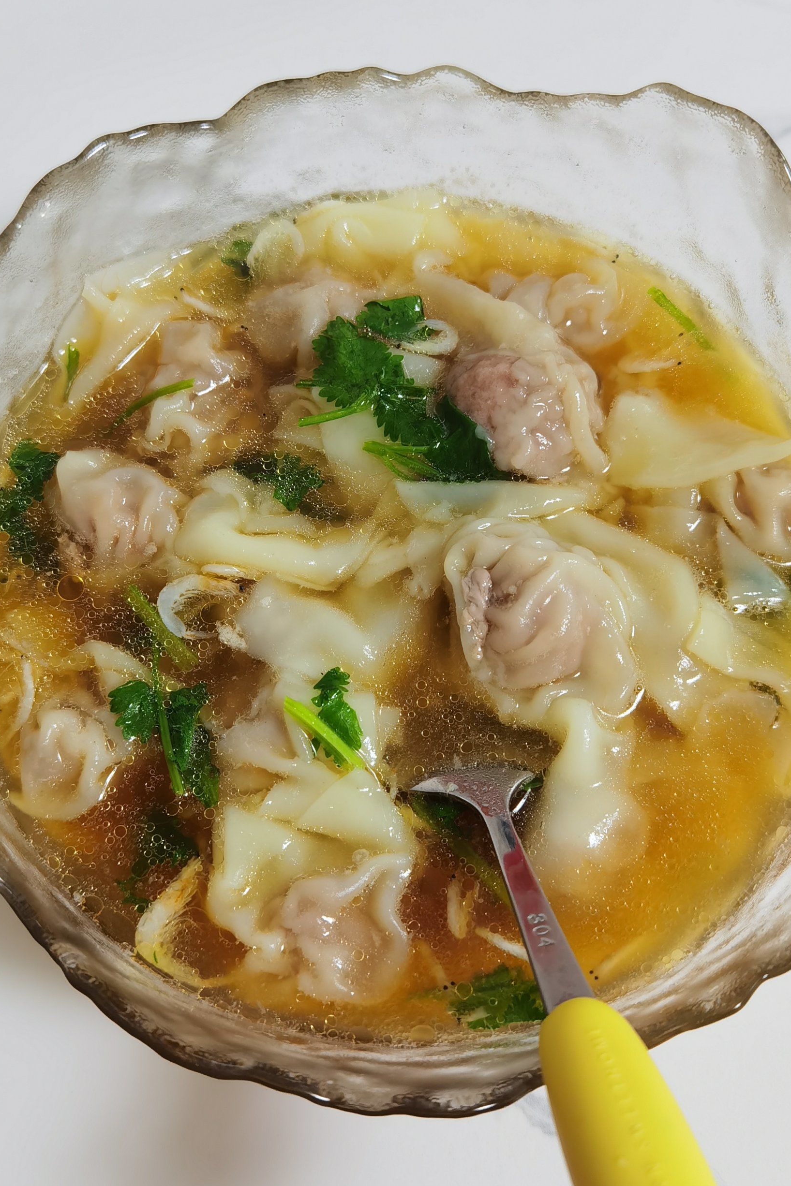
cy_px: 602
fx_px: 1450
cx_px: 374
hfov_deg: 30.5
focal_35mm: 44
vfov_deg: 44.5
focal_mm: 6.71
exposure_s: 1/60.2
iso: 125
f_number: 1.9
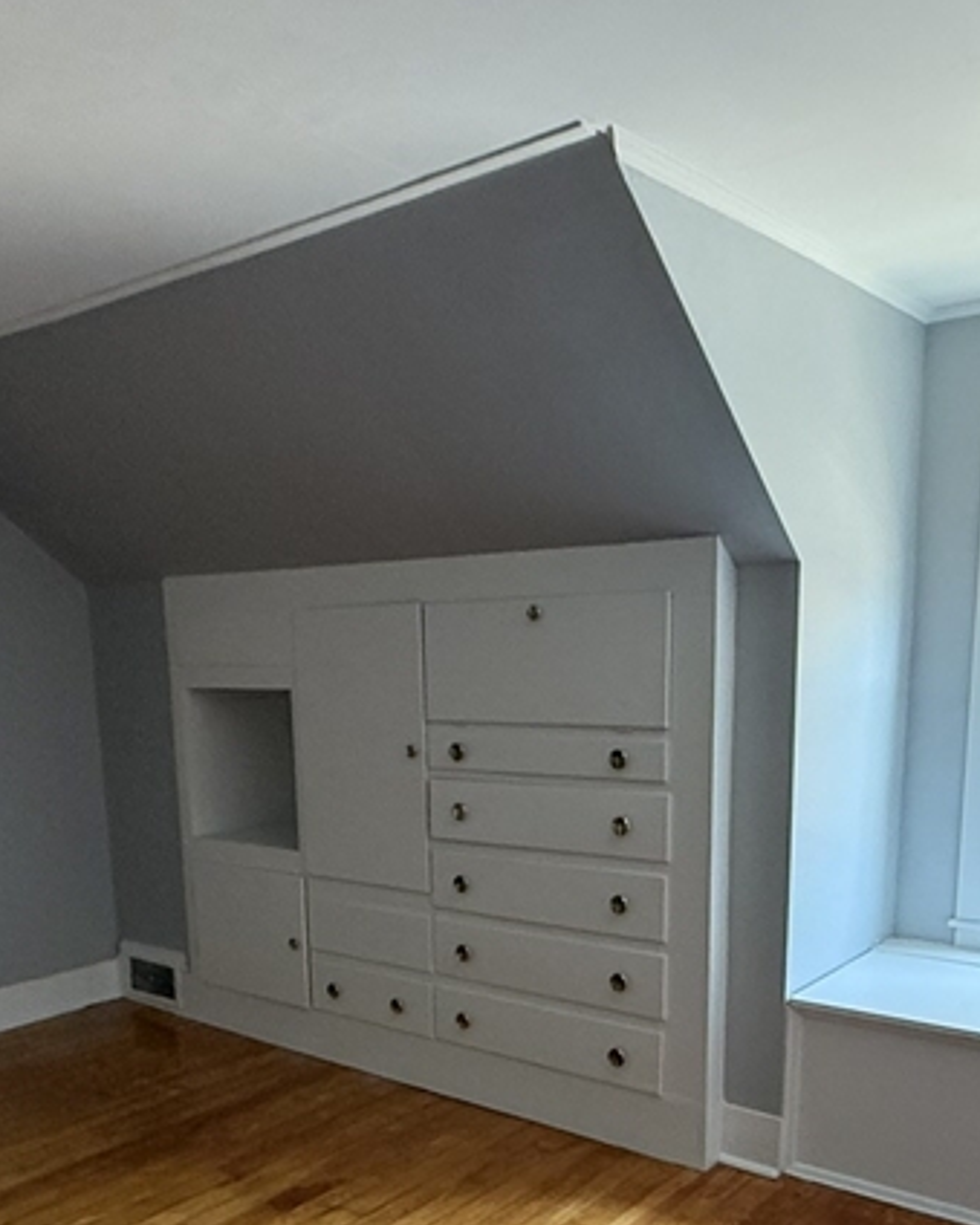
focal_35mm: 33
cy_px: 907
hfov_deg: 44.5
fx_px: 1197
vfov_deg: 52.1
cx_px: 434
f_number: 2.2
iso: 500
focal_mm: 2.22
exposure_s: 1/60
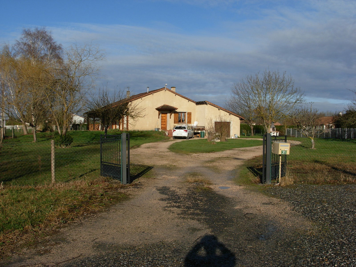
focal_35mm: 38
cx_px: 178
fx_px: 391
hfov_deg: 49.0
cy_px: 134
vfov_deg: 37.7
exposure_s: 1/745
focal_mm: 6.3
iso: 79
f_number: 4.9
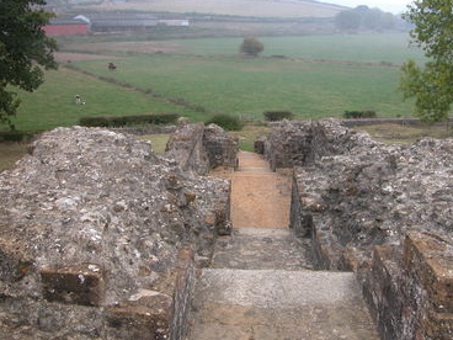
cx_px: 244
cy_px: 169
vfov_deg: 37.7
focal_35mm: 38
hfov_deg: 48.9
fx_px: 497
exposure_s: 1/50.9
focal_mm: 8.9
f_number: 3.2
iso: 100
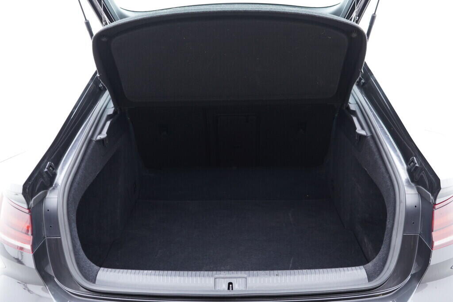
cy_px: 151
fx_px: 453
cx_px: 226
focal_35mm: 36
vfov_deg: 36.9
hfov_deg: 53.1
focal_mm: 24
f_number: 2.8
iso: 500
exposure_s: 1/40
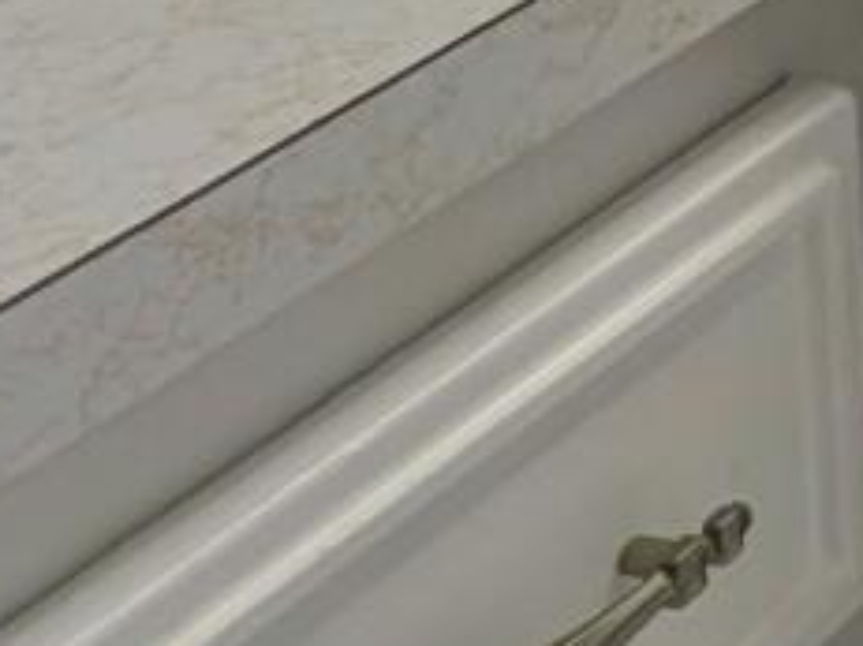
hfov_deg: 13.2
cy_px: -1068
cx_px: 2169
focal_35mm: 104
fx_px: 2591
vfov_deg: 11.1
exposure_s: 1/261
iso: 45
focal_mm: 2.02
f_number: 1.7
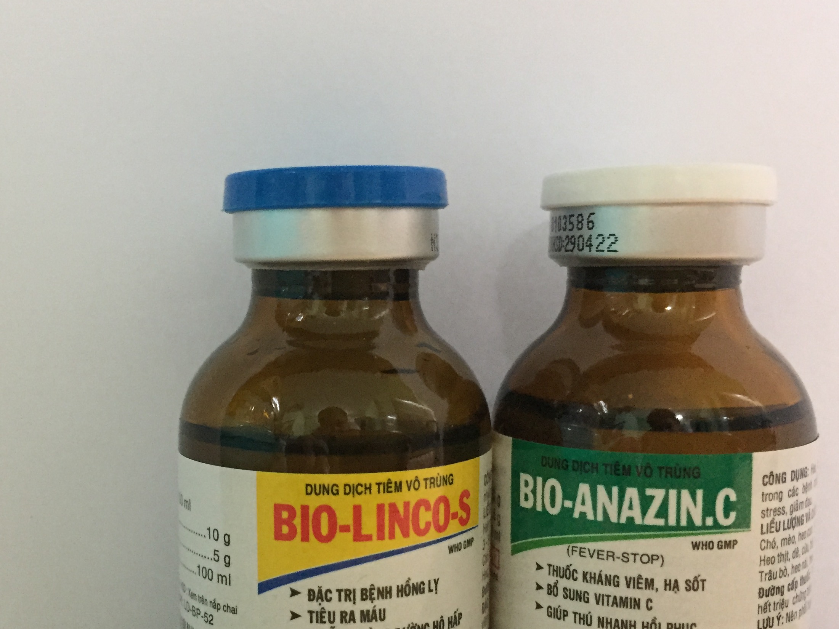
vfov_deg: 33.5
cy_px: 379
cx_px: 323
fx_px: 1042
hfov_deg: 43.6
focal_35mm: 43
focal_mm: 4.15
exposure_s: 1/25
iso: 250
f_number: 2.2
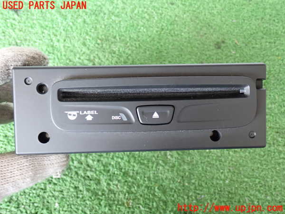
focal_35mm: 36
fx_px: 296
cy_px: 107
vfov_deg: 39.7
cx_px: 142
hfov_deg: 51.4
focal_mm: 6.37
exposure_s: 1/40
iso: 400
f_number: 2.5
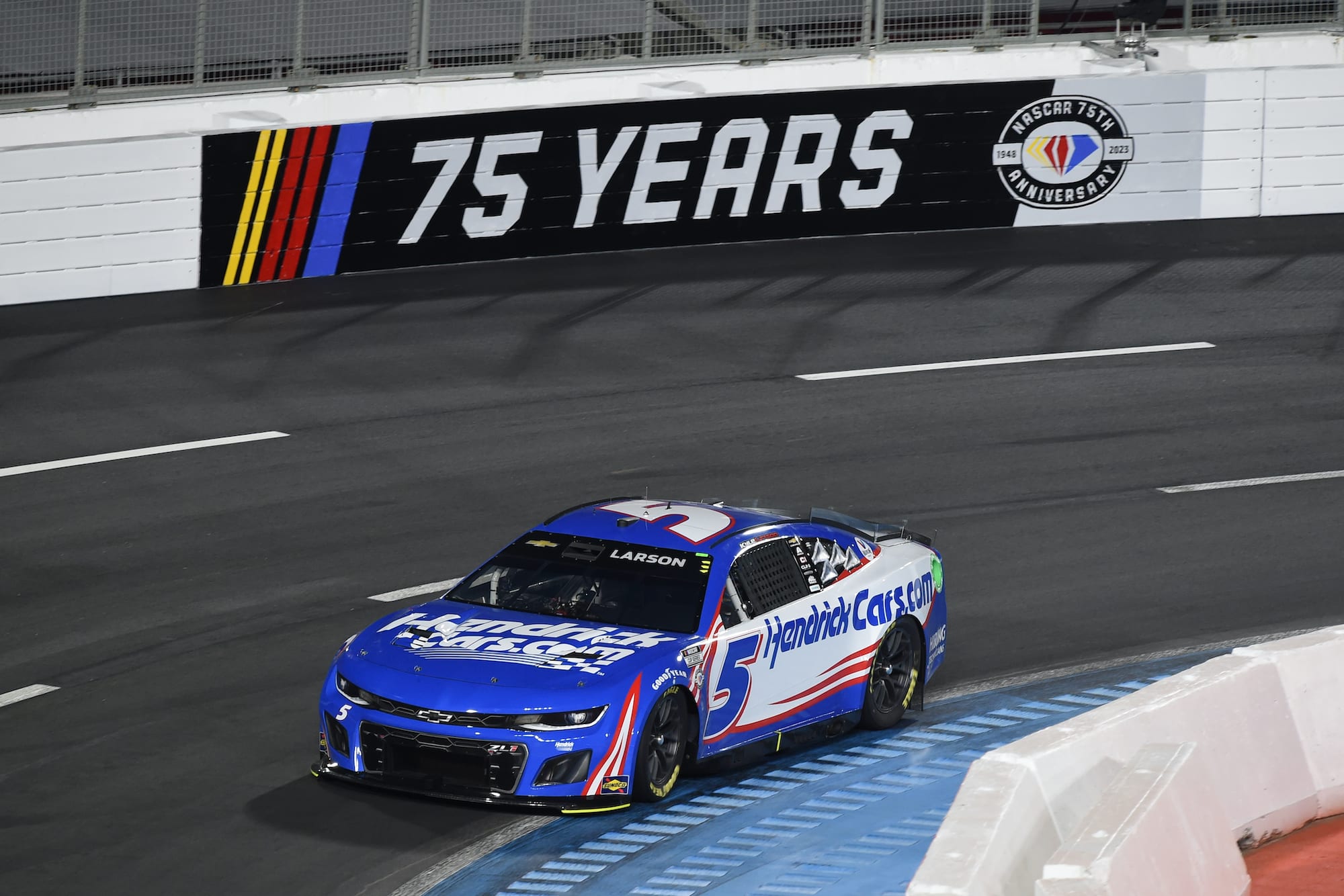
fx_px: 11201
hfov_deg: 6.9
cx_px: 672
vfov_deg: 4.6
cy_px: 448
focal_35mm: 300
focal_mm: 300
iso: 2500
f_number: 5.6
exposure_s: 1/640
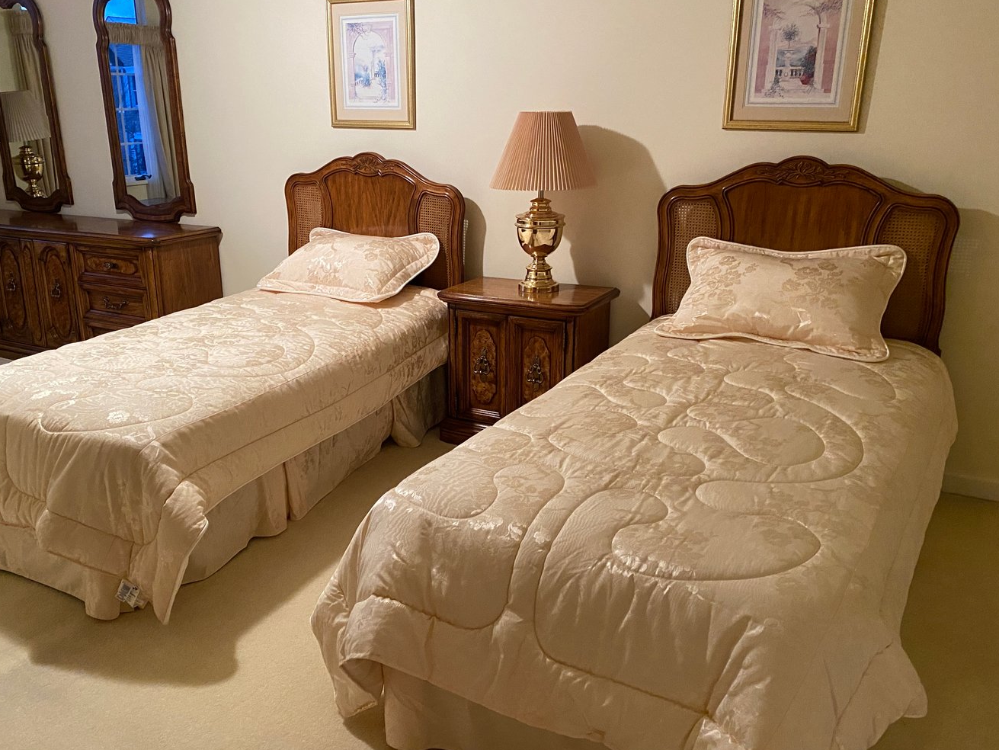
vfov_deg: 46.8
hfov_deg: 59.8
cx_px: 444
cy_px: 375
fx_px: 866
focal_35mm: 30
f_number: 1.8
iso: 400
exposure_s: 1/60
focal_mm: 4.25
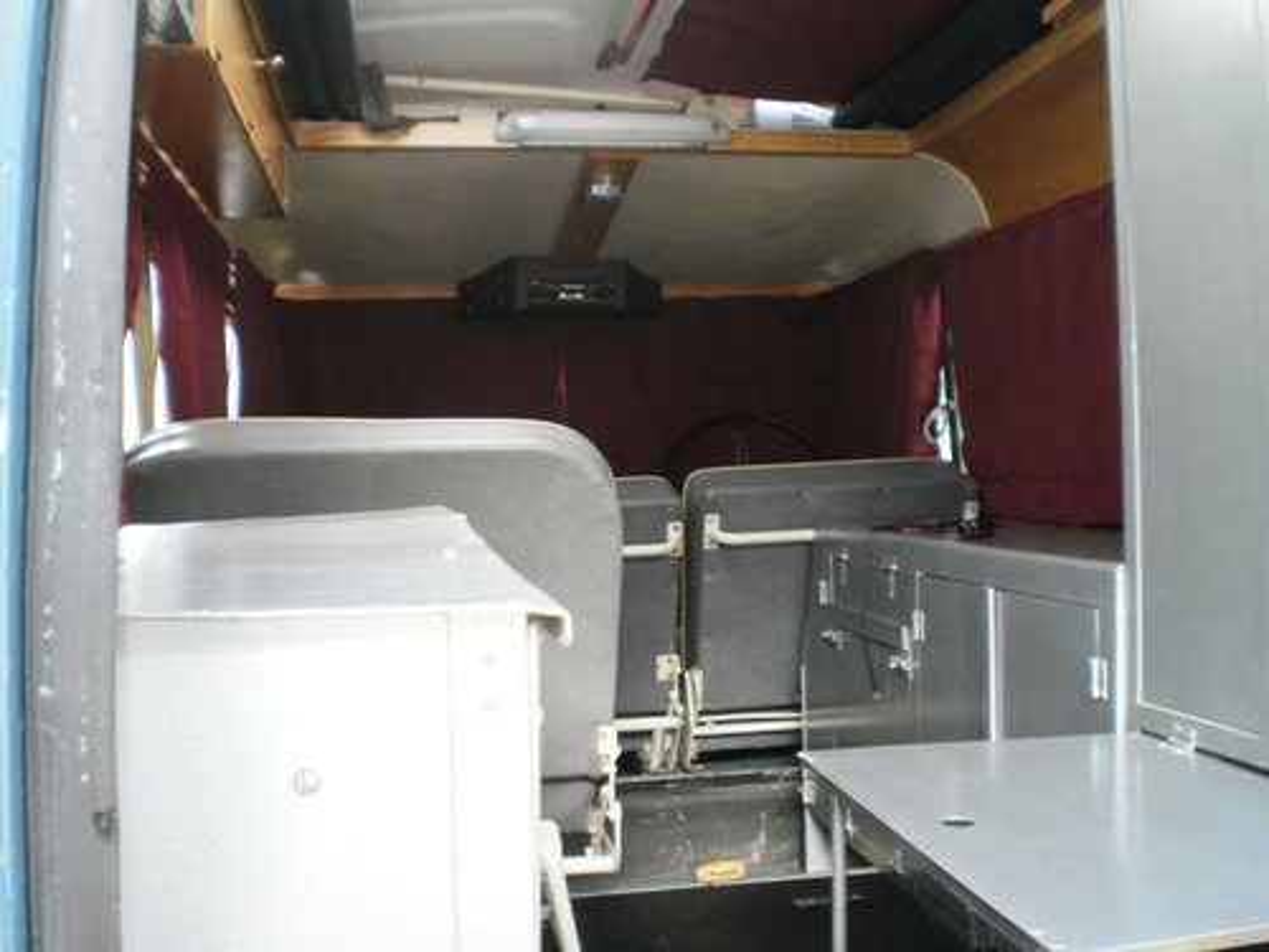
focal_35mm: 36
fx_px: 1320
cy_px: 476
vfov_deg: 39.7
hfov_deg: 51.4
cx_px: 634
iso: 125
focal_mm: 6.3
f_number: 3.1
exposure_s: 1/30
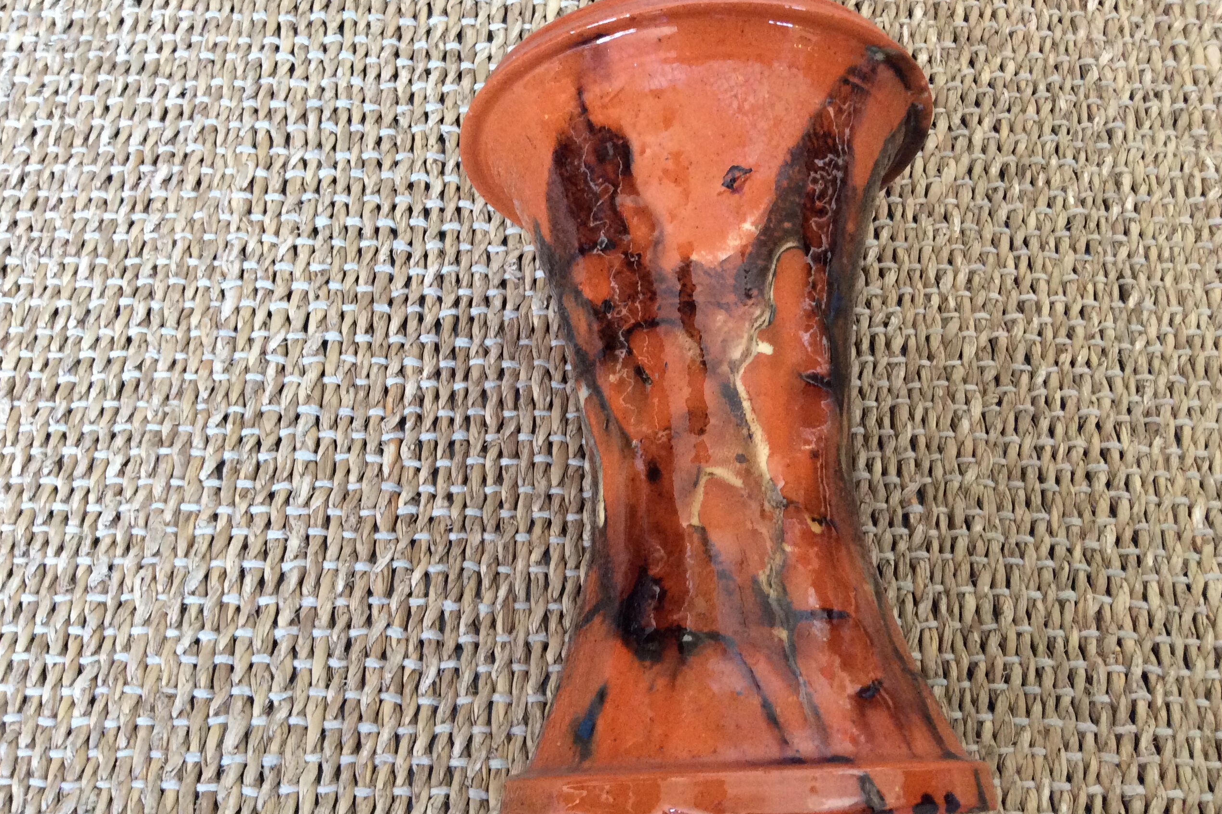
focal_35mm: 34
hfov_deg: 55.8
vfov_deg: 38.9
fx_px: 1154
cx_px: 609
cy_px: 432
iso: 160
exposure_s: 1/25
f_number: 2.4
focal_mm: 3.3
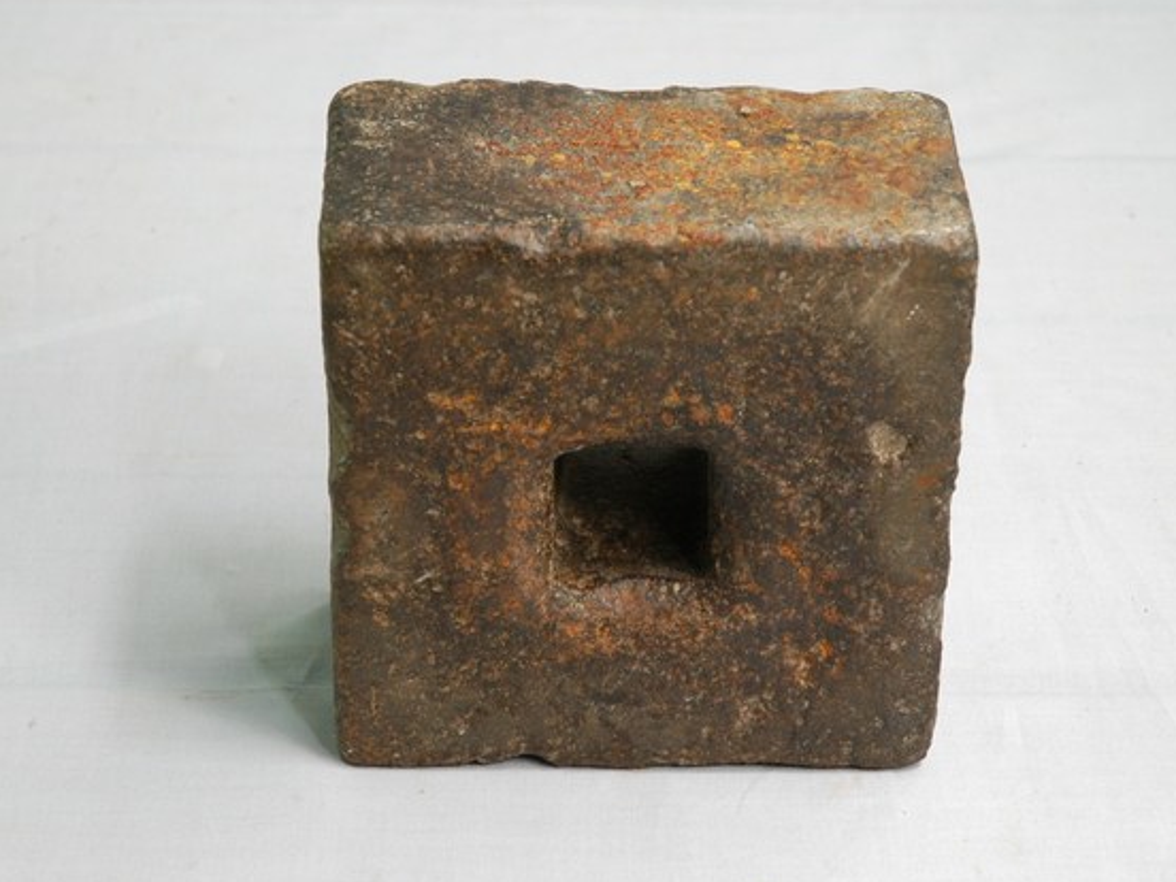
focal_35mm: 117
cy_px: 440
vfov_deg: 12.7
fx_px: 3975
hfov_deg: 16.8
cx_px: 646
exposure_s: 1/8
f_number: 8
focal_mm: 70
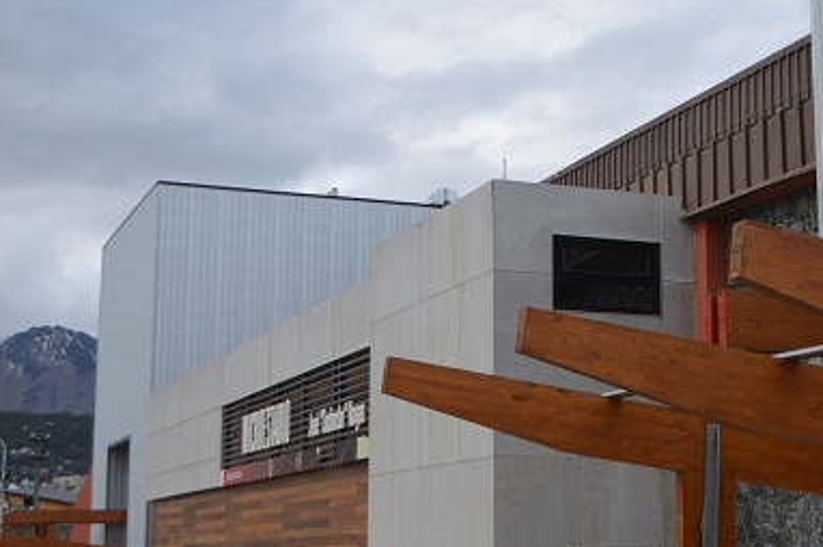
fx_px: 2352
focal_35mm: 103
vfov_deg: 13.3
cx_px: 651
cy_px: 267
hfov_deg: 19.7
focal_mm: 35
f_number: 5
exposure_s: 1/1250
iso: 400
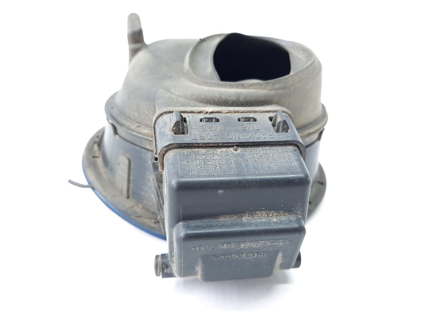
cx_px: 218
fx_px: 316
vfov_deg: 54.9
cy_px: 164
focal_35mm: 25
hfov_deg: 69.4
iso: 200
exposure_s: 1/50
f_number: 2
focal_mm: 4.6
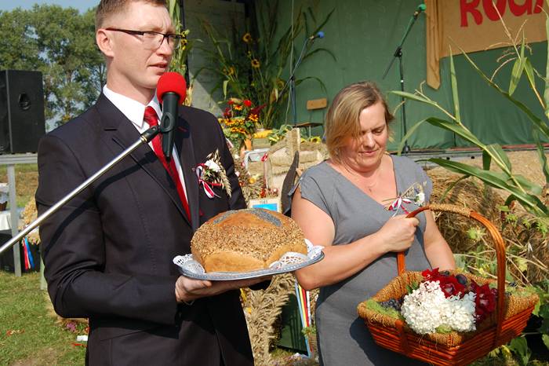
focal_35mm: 46
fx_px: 709
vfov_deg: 28.9
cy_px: 183
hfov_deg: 42.3
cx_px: 274
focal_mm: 31
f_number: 9
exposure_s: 1/320
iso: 200
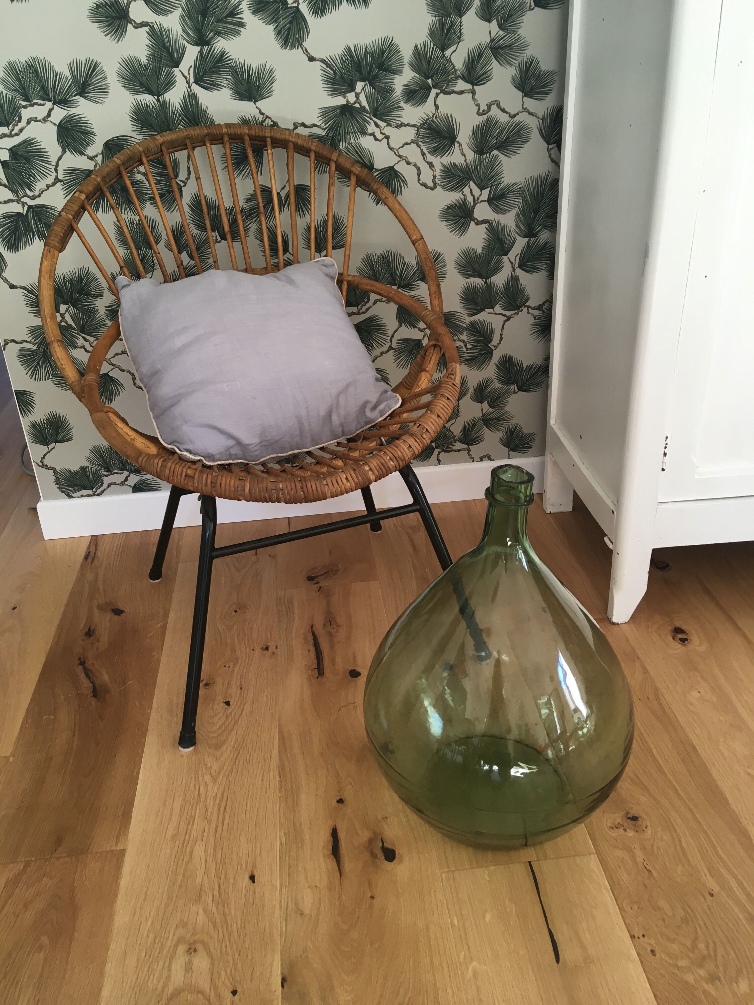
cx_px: 377
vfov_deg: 61.7
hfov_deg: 48.2
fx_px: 842
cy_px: 502
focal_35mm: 29
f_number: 2.2
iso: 25
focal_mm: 4.15
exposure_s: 1/33
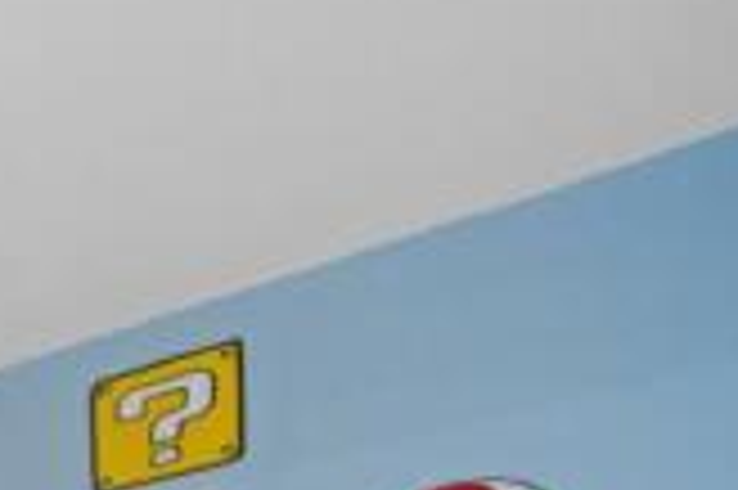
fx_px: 983
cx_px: -718
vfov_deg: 20.2
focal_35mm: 48
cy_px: 879
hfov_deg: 19.8
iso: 800
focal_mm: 12
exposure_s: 6
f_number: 22
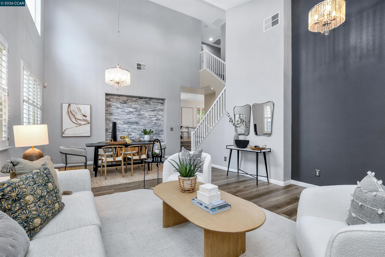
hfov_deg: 100.4
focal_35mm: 15
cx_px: 192
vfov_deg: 77.3
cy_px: 128
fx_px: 160
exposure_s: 1/6
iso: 200
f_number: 5.6
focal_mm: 10
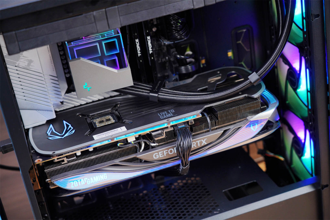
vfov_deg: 20.6
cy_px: 110
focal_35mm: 66
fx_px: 605
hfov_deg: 30.5
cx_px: 165
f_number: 4
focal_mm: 66
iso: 640
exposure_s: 1/100
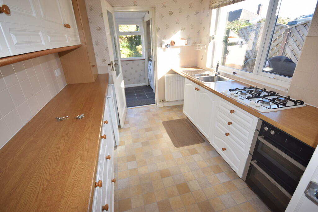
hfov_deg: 92.4
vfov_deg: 69.7
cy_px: 106
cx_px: 159
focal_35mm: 17
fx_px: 152
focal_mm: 11.5
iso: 280
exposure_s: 1/125
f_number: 5.6
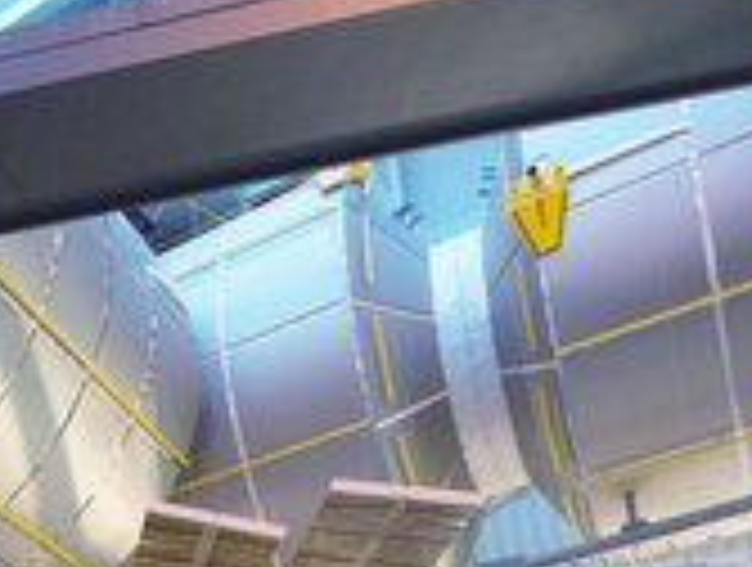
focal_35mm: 69
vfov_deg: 17.0
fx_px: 1502
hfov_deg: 20.3
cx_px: -592
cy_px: 1062
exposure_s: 1/100
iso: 1600
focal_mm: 16
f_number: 4
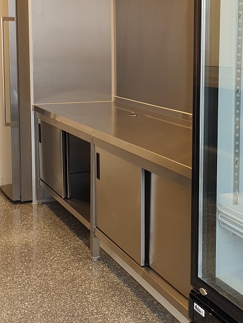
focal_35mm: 56
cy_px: 114
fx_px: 524
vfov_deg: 34.1
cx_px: 186
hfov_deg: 25.8
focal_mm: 4.3
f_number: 2.4
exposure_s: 1/100
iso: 64
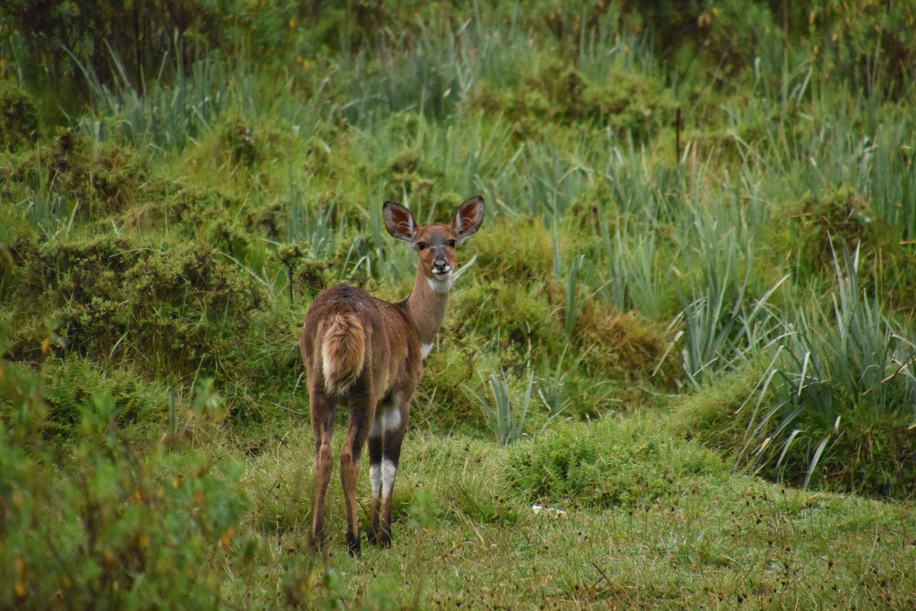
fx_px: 11450
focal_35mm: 450
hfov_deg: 4.6
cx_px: 458
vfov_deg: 3.1
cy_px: 306
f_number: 6.3
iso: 5000
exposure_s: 1/250
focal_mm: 300
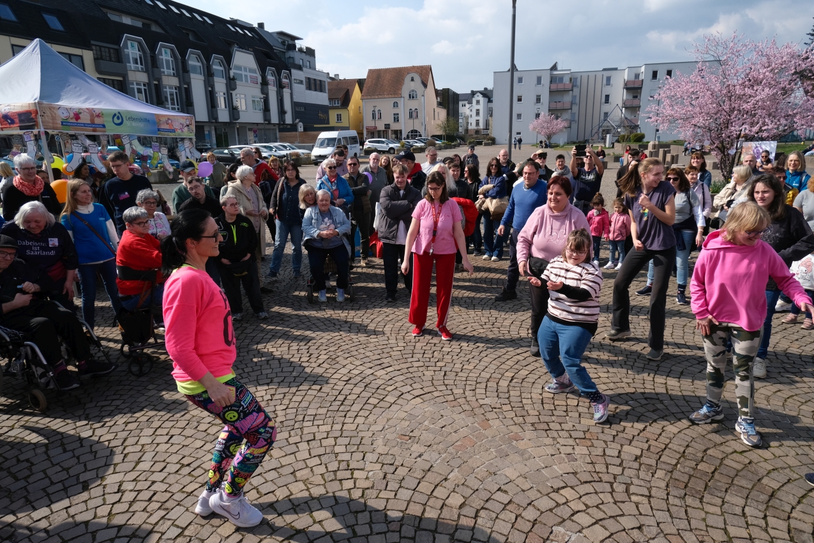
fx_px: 520
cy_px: 272
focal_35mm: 23
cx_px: 407
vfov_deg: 55.1
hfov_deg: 76.1
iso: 250
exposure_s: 1/340
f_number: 9
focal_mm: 15
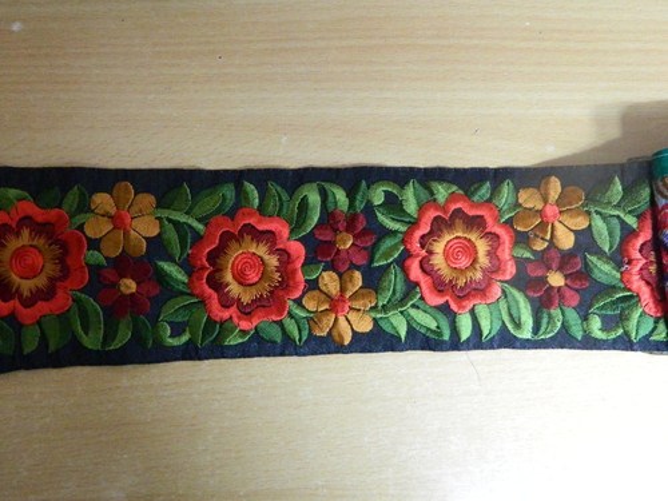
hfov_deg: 58.4
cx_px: 334
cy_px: 250
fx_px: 598
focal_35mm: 31
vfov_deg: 45.4
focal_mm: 5.6
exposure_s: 1/5
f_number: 3.2
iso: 800
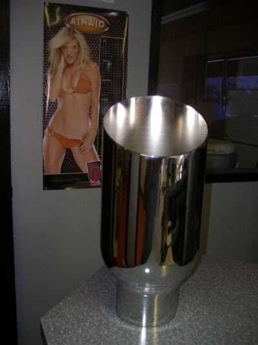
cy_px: 172
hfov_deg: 37.7
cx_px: 129
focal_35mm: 38
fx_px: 378
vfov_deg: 49.0
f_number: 2.8
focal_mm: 7.9
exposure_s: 1/60
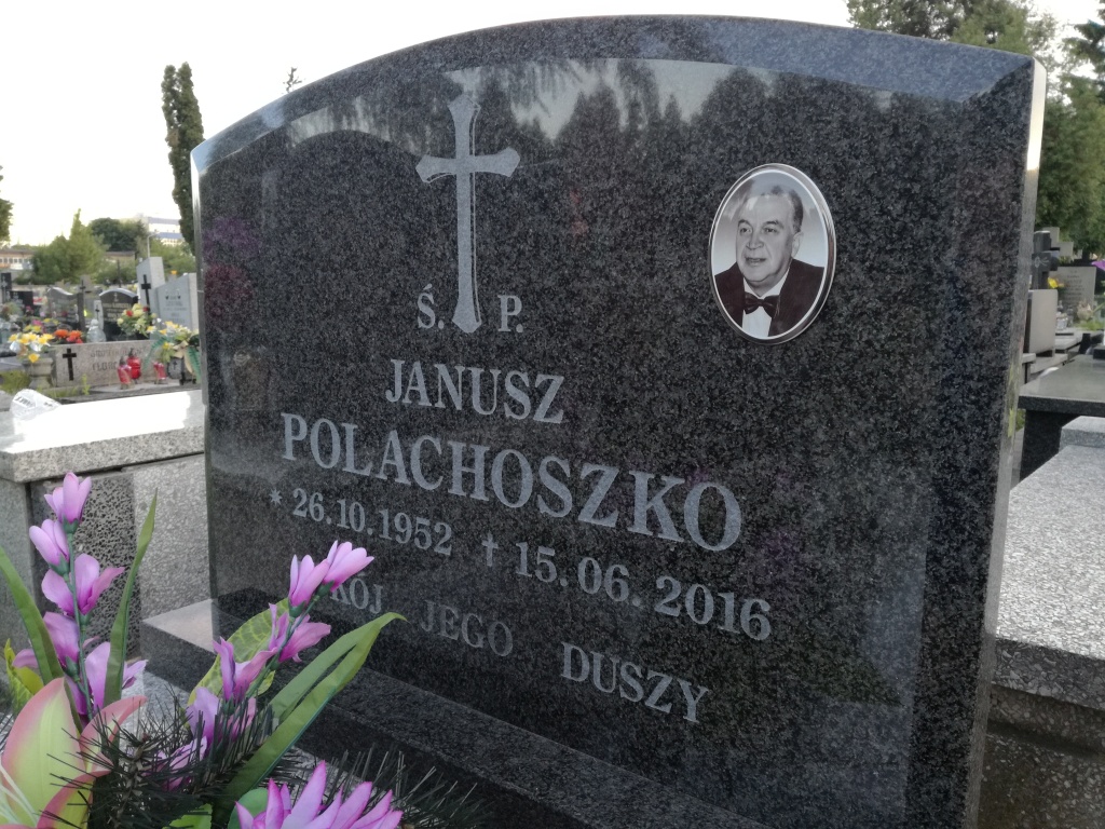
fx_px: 862
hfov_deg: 65.3
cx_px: 552
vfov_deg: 51.4
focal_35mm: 27
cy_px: 414
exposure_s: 1/100
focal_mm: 3.79
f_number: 2
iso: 80
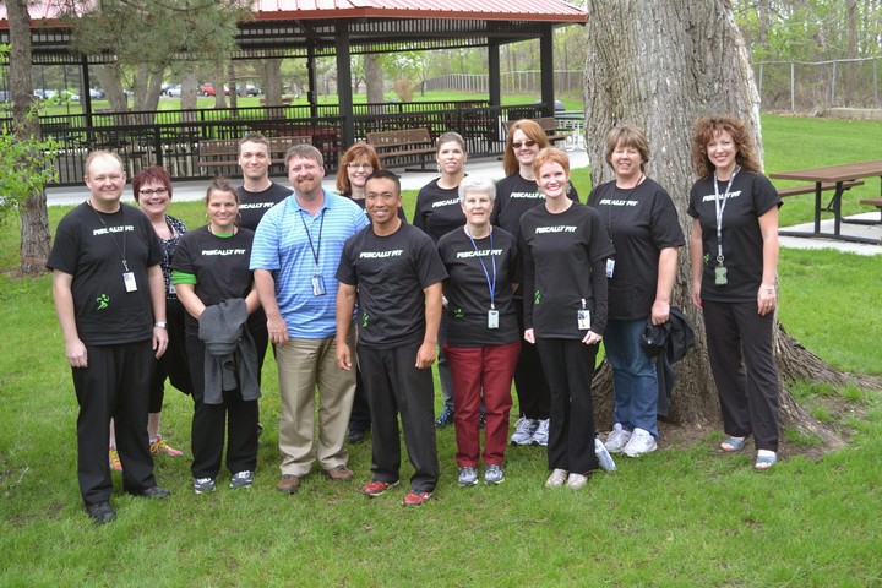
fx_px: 1249
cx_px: 441
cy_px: 294
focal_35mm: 51
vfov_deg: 26.5
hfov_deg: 38.9
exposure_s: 1/125
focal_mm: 34
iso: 360
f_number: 5.6
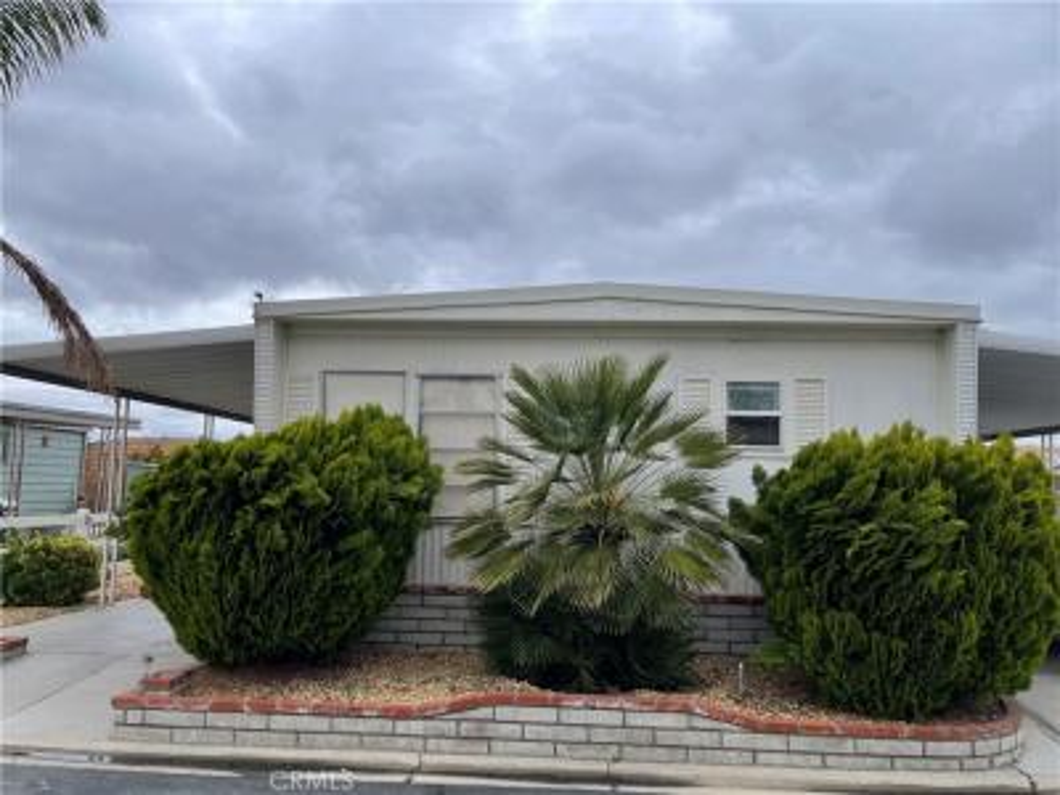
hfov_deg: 69.4
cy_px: 398
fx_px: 766
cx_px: 530
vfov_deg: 54.9
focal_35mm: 25
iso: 32
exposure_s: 1/3165
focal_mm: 5.1
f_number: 1.6
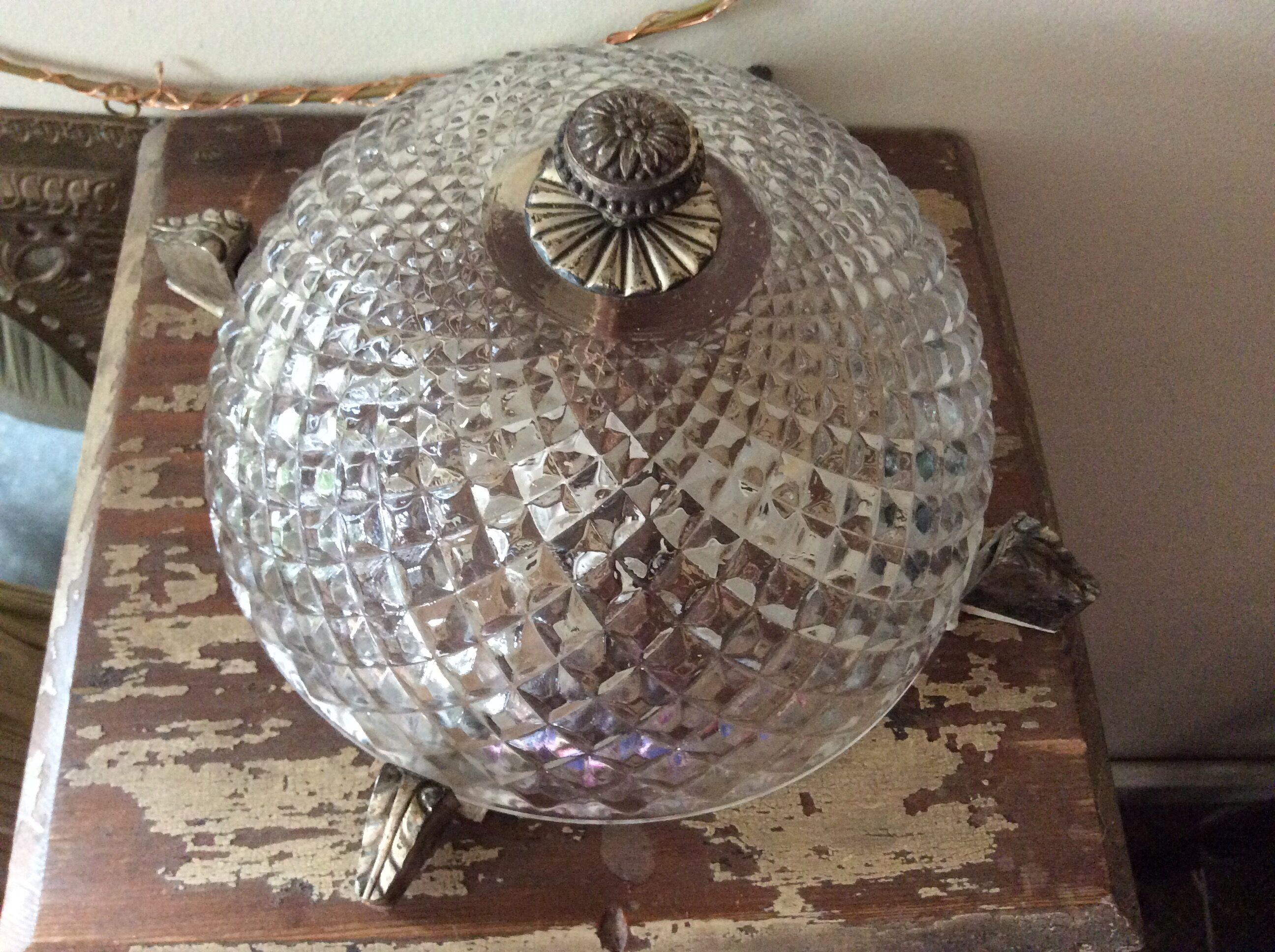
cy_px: 476
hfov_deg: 56.9
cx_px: 638
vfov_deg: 44.1
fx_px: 1177
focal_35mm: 32
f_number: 2.4
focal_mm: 3.3
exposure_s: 1/20
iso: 250
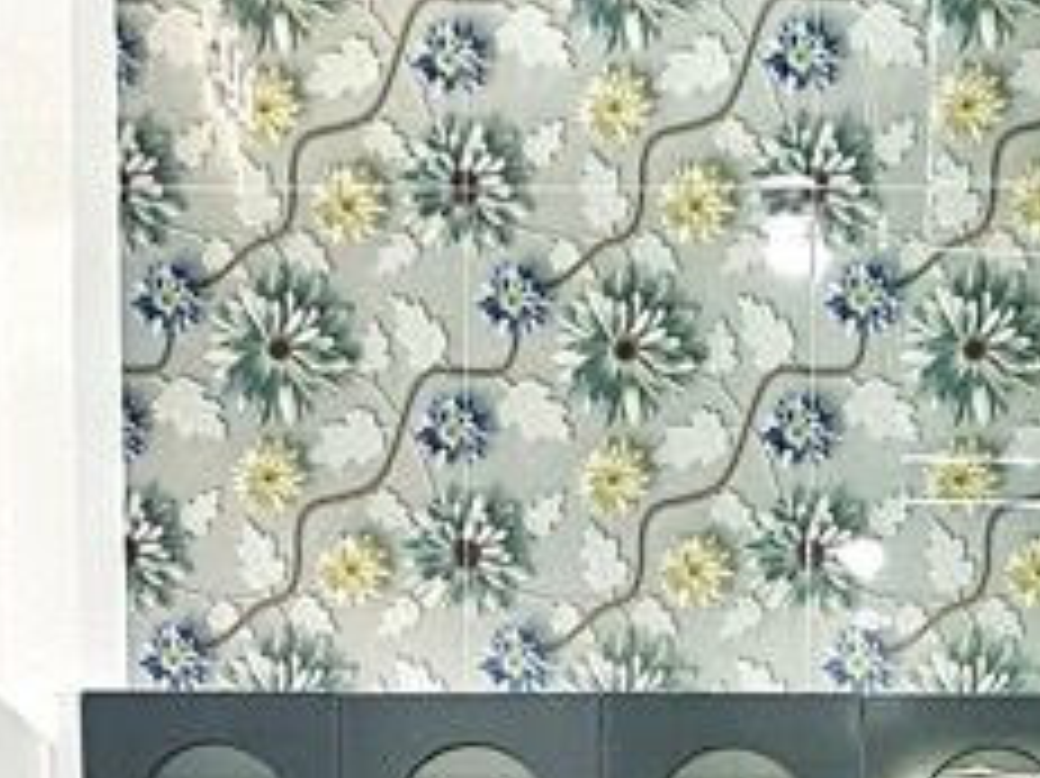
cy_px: 1686
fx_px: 1862
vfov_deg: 16.2
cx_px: 954
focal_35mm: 62
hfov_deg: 29.8
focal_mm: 2.22
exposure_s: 1/100
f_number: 2.2
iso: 160
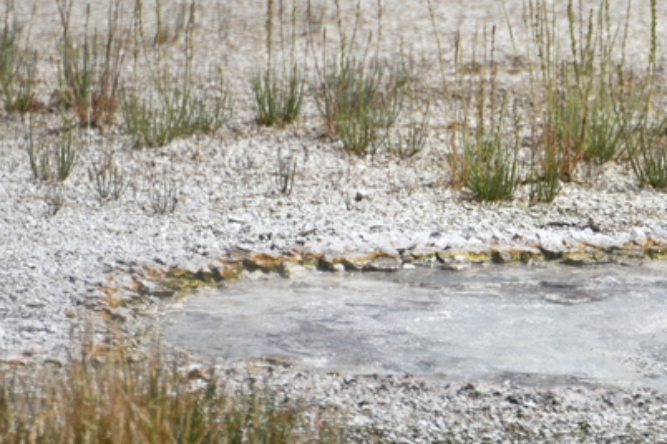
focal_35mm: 955
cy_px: 338
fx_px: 17693
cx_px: 669
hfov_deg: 2.2
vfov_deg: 1.4
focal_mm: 300
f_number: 6.3
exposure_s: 1/640
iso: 100
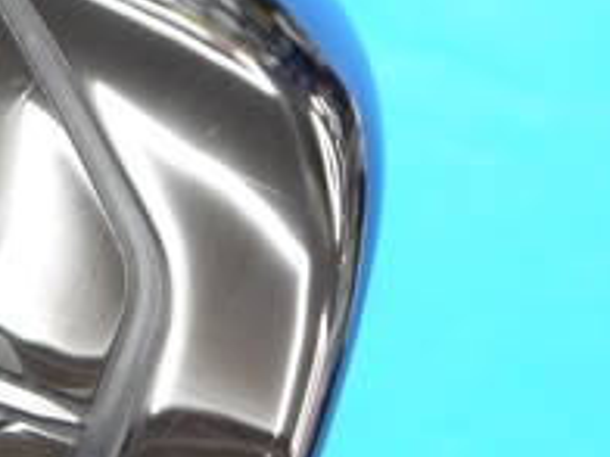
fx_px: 4265
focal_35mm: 242
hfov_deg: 8.1
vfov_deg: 6.1
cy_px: 364
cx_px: -152
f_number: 5.4
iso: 800
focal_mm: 37
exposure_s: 1/50
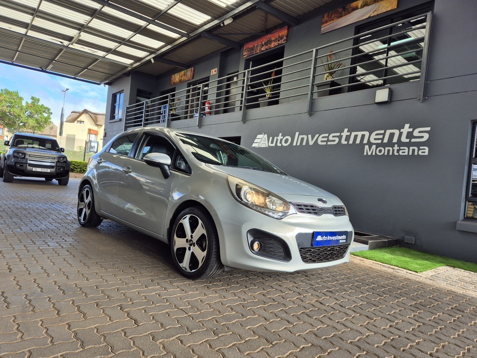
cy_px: 179
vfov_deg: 58.9
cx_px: 238
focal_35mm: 23
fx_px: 317
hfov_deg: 73.9
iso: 25
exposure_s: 1/342
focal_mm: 5.4
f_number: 1.8
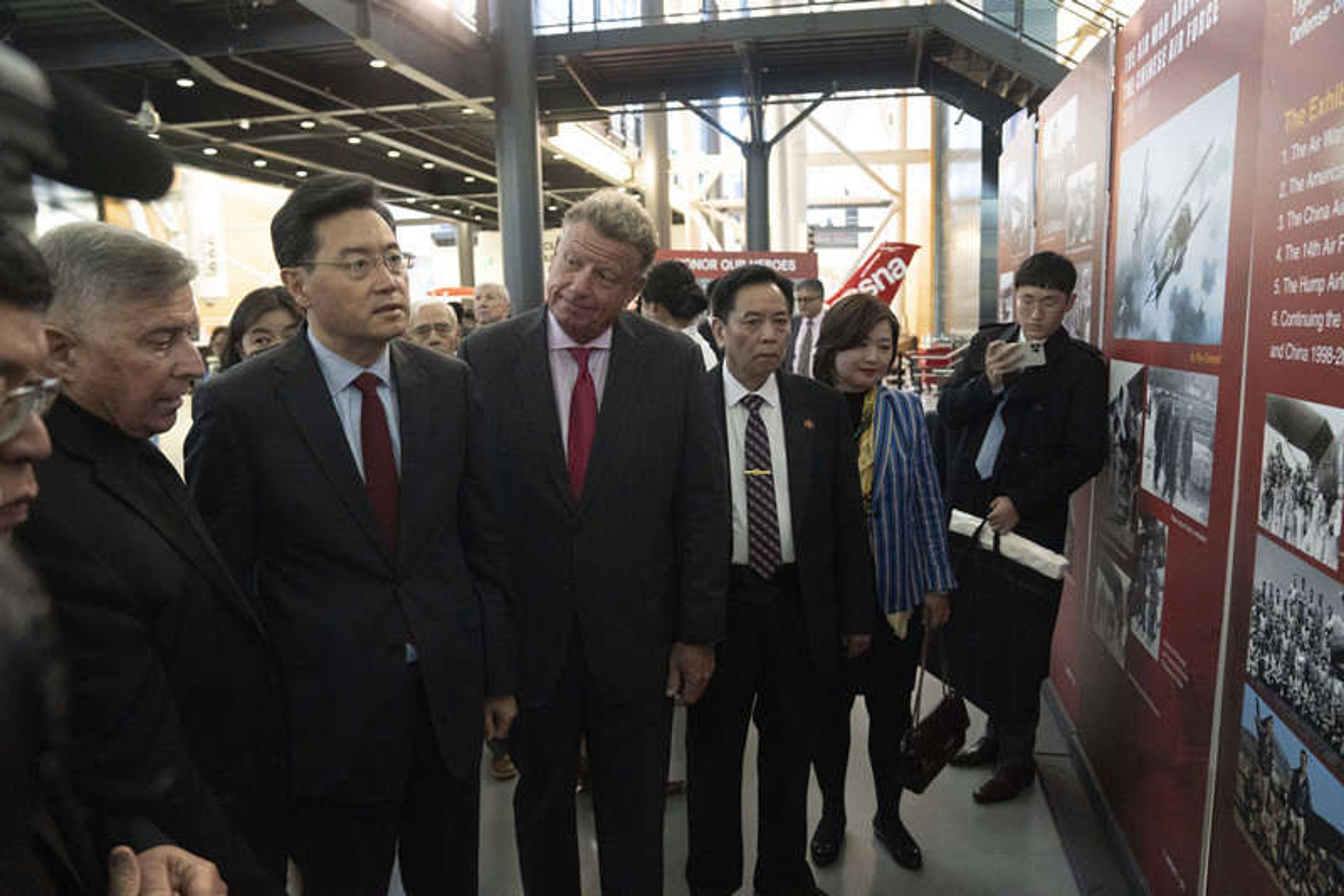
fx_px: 896
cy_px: 448
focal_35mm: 24
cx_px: 672
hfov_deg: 73.8
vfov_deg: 53.1
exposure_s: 1/100
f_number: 3.2
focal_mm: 24
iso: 6400
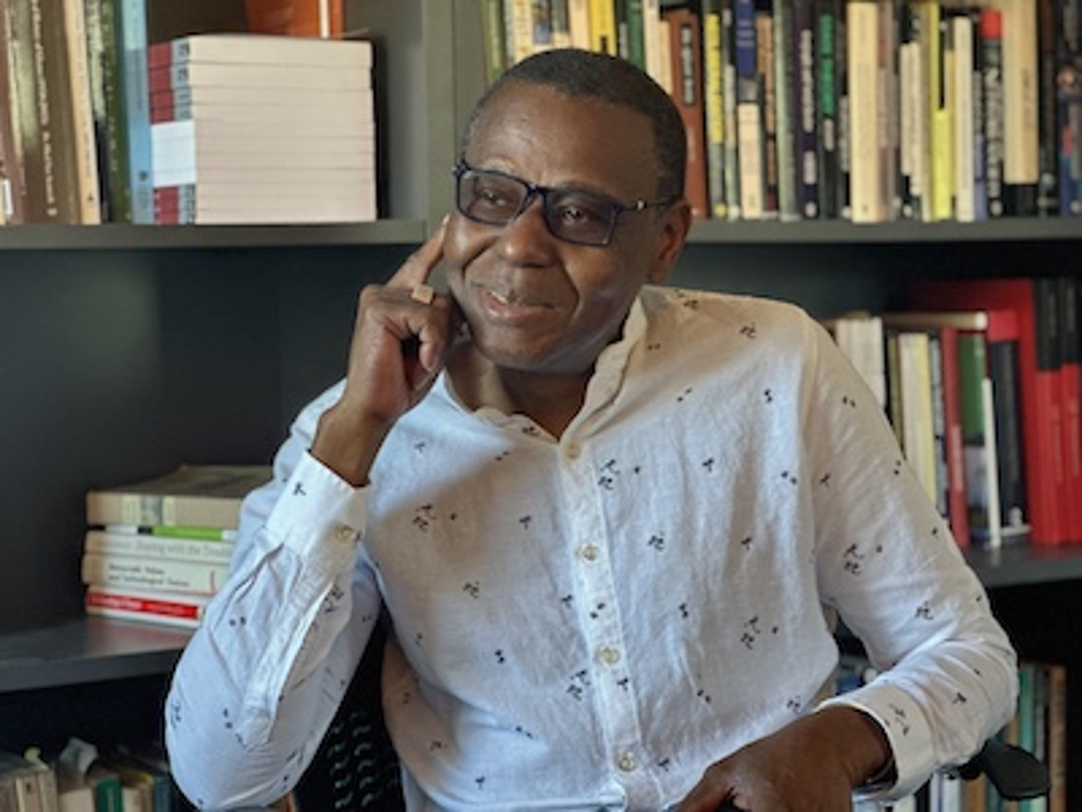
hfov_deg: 25.3
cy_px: 406
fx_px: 2407
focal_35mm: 77
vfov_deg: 19.1
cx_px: 541
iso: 400
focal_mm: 9
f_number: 2.8
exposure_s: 1/30
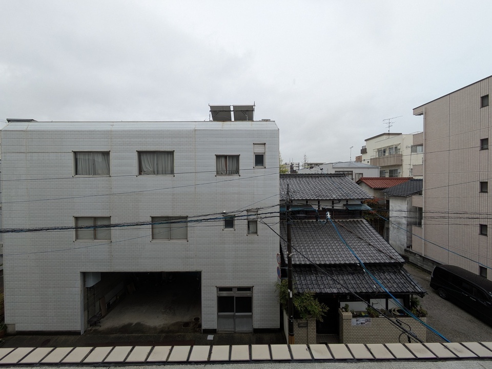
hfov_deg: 102.1
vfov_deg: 85.7
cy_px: 184
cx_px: 246
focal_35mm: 14
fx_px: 199
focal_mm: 1.83
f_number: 2.2
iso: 50
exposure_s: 1/641
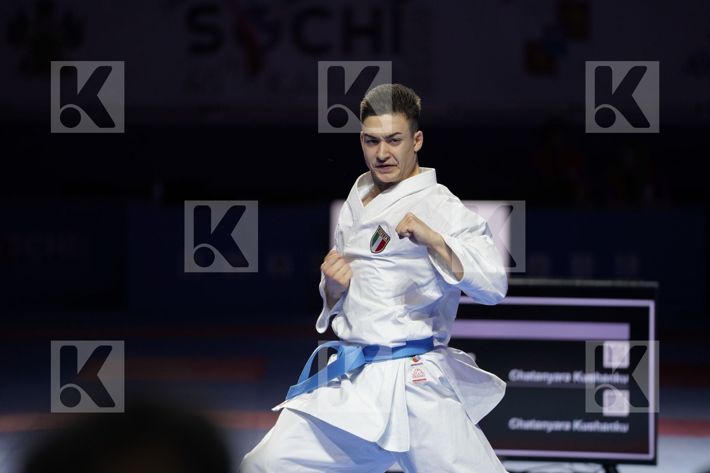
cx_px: 355
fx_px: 3944
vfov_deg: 6.9
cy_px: 236
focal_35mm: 200
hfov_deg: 10.3
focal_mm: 200
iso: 640
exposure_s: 1/500
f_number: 2.8
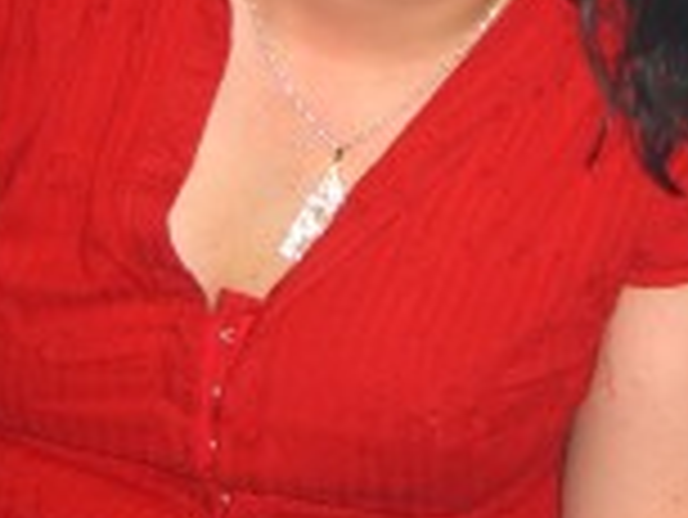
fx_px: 2964
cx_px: 670
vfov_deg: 9.9
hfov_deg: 13.1
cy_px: -23
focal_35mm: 149
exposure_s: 1/60
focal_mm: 7.9
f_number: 2.8
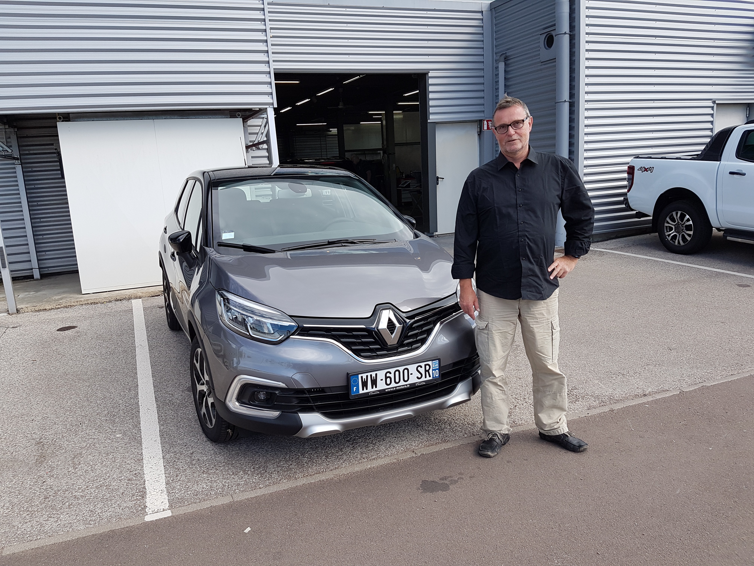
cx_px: 377
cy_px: 283
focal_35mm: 26
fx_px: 566
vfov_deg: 53.1
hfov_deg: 67.3
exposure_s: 1/824
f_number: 1.7
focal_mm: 4.2
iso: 40
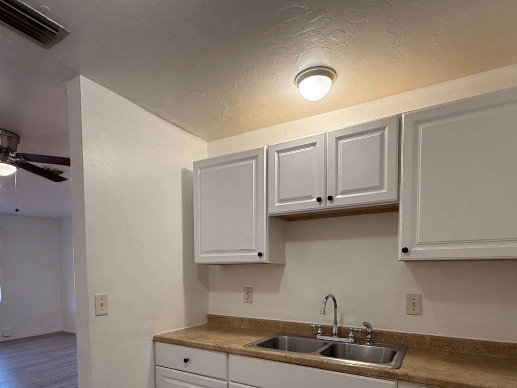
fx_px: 329
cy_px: 287
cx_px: 239
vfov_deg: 58.2
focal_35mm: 22
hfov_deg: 76.2
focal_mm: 2.22
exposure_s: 1/120
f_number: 2.2
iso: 250
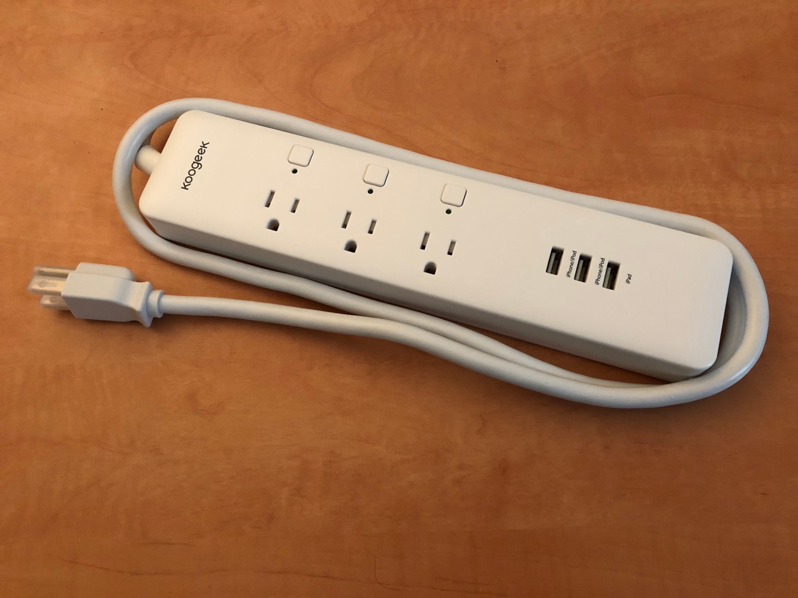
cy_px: 299
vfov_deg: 49.7
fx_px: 645
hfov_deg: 63.4
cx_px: 399
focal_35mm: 28
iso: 100
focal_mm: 3.99
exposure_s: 1/9
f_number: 1.8
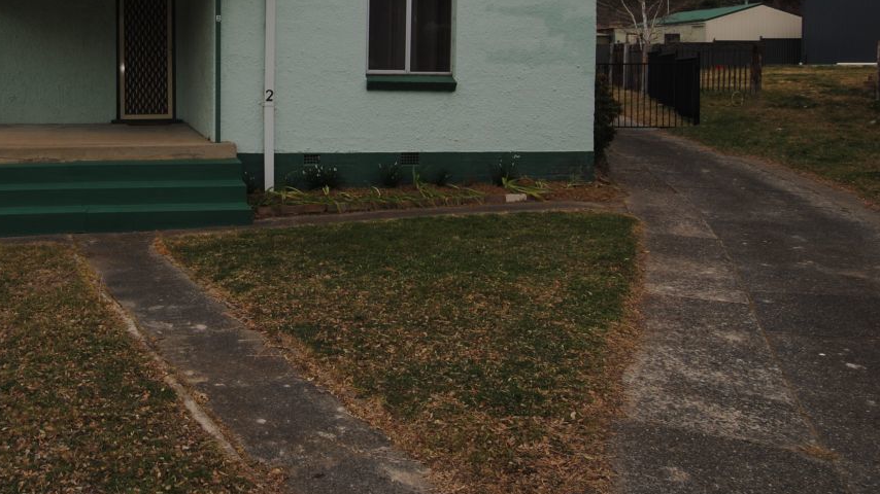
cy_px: 112
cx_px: 203
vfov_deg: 32.2
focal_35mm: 36
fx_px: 838
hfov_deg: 52.5
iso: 100
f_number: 7.1
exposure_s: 1/200
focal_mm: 13
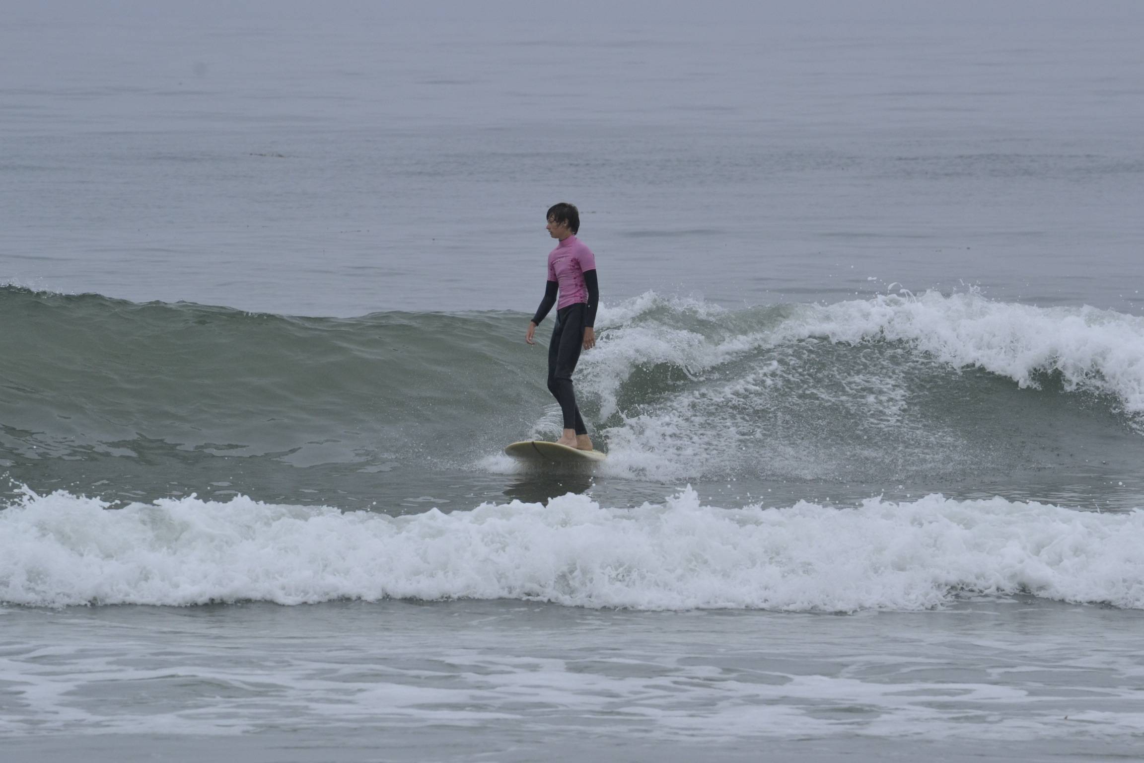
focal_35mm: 450
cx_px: 572
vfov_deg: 3.1
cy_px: 382
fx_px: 14299
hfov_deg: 4.6
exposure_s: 1/800
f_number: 11
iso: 800
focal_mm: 300
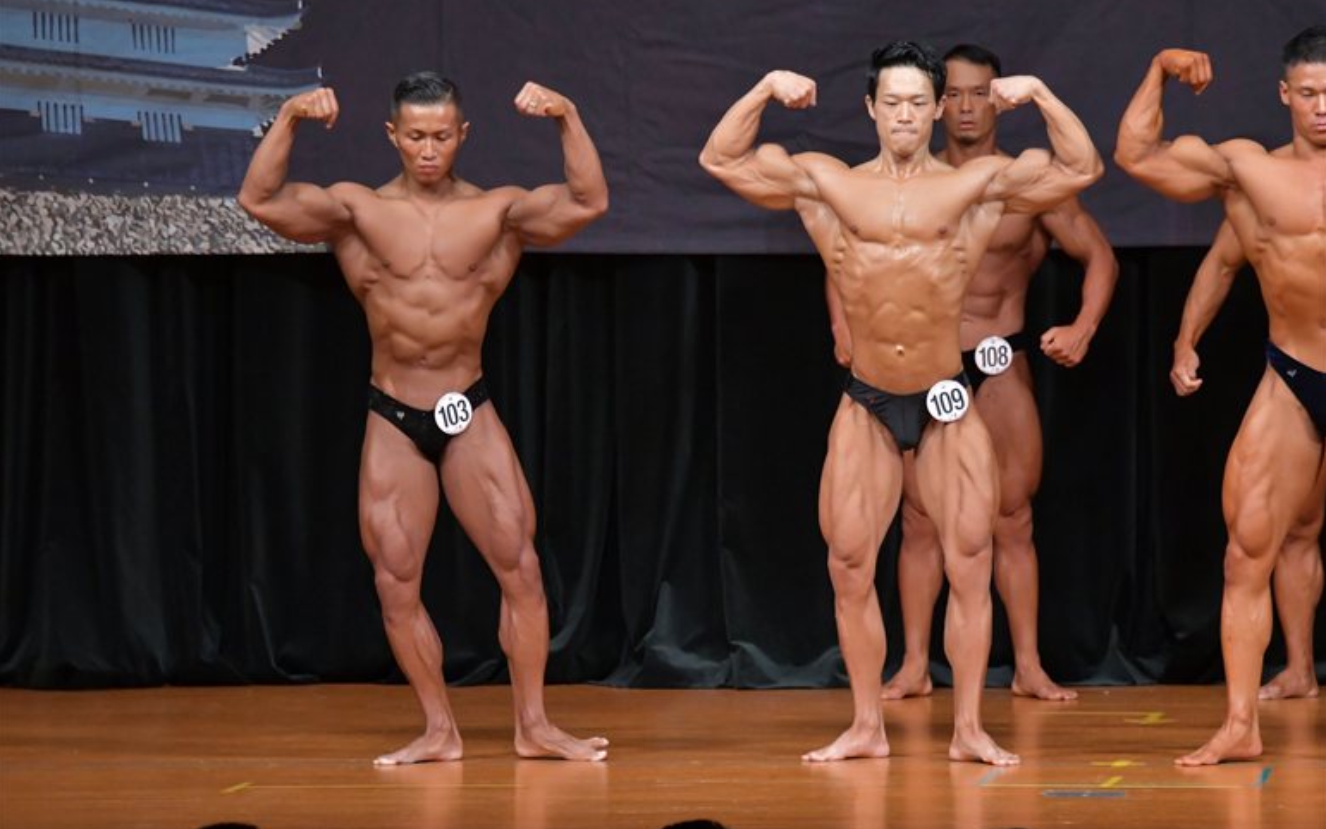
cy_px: 401
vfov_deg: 4.5
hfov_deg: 7.2
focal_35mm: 292
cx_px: 663
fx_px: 10553
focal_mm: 190
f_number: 5.6
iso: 5000
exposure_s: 1/400
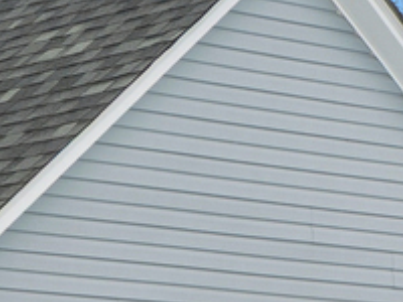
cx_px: -564
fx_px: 2724
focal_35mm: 234
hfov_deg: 7.8
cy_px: 308
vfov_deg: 6.3
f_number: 10
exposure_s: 1/320
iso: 250
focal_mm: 20
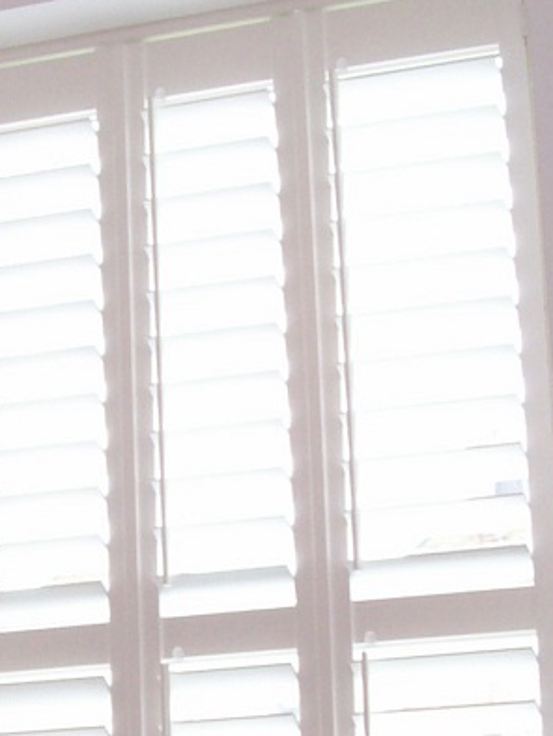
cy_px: 636
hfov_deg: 12.7
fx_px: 2447
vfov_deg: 16.9
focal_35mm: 115
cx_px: 13
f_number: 2.7
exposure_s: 1/64
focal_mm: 5.6
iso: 80
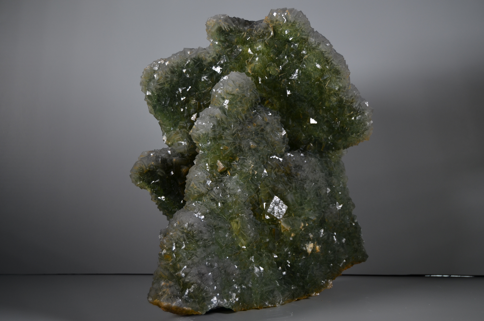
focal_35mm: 52
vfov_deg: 25.6
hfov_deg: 37.9
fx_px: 704
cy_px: 160
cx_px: 242
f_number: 4.5
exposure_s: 1/60
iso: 250
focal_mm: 35
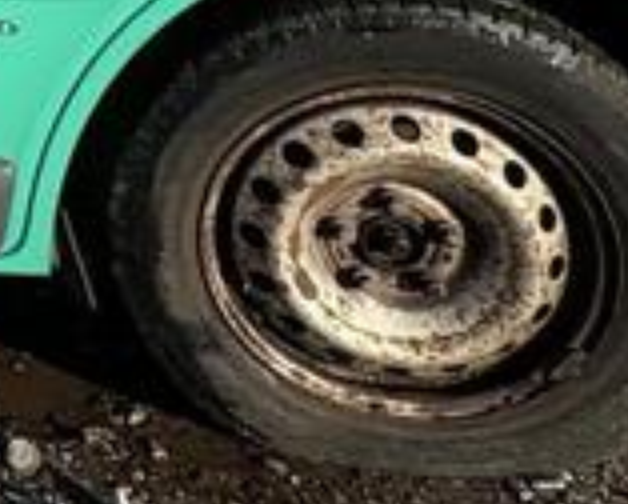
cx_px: -700
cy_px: -420
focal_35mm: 78
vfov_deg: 16.3
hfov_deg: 16.7
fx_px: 1452
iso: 50
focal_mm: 2.22
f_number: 2.2
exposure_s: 1/2342
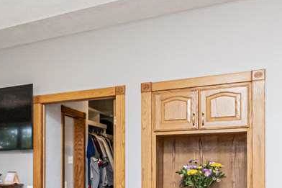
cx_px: -78
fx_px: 384
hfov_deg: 31.7
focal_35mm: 49
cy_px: 165
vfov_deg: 26.7
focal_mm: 10
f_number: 13
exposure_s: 1/60
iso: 1250
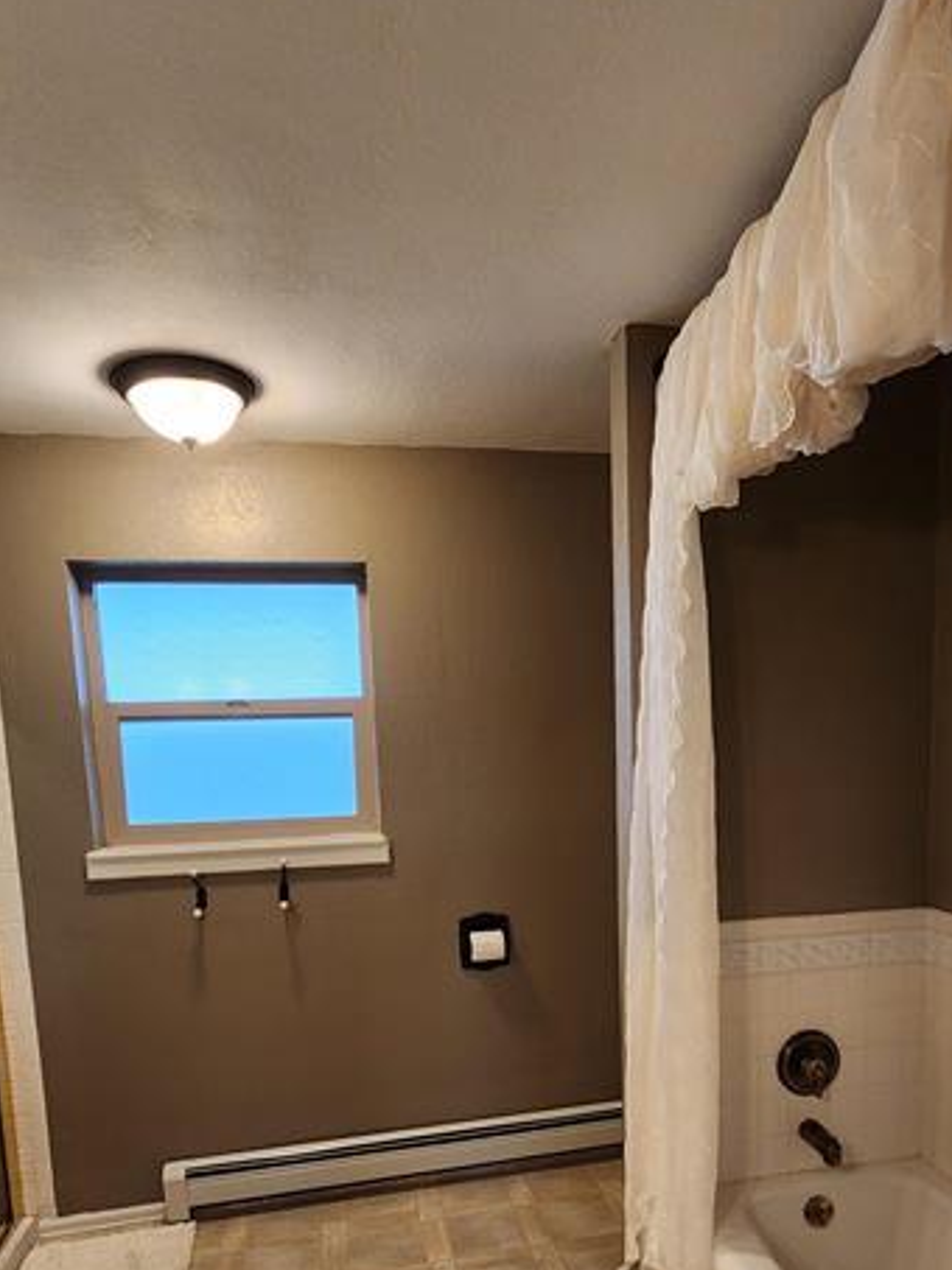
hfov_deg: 60.9
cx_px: 532
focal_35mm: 22
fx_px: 807
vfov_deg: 73.9
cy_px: 856
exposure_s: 1/60
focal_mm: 2.2
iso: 200
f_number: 2.2
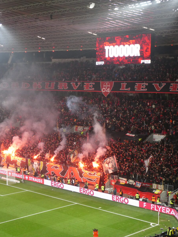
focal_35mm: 67
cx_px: 24
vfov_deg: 29.0
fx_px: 459
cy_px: 118
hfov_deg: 21.5
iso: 320
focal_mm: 9
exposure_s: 1/80
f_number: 4.1
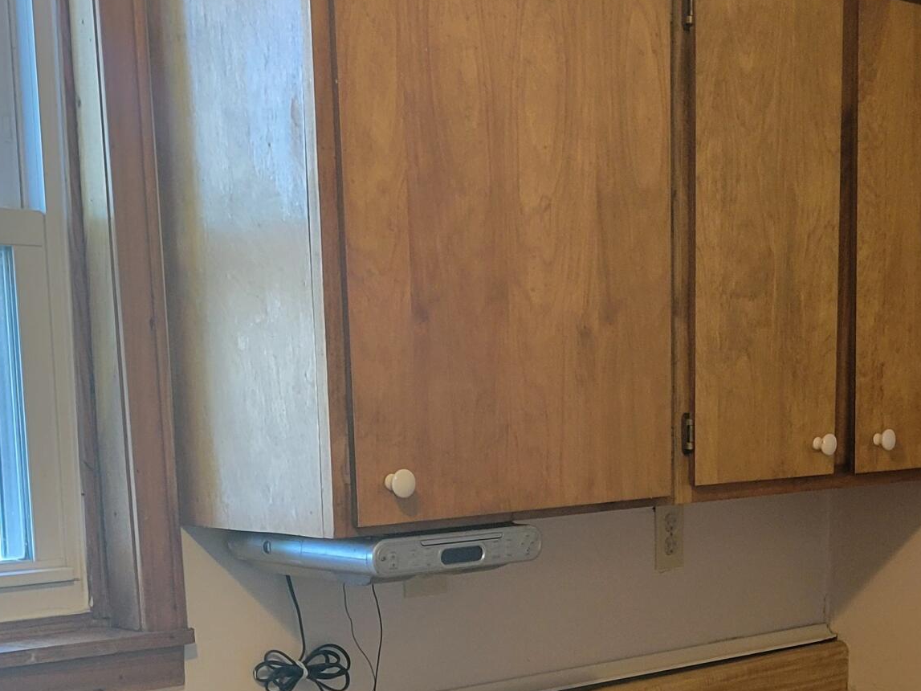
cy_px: 763
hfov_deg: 28.0
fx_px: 1809
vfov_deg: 20.6
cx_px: 732
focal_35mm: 68
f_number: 1.8
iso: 200
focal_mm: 5.4
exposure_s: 1/40
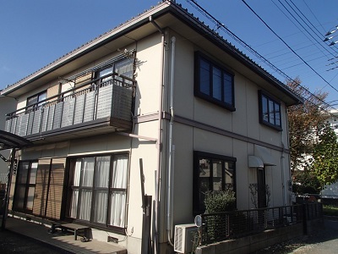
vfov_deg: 49.7
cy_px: 127
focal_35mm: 28
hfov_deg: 63.4
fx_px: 273
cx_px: 169
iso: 100
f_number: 11
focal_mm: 5
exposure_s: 1/125
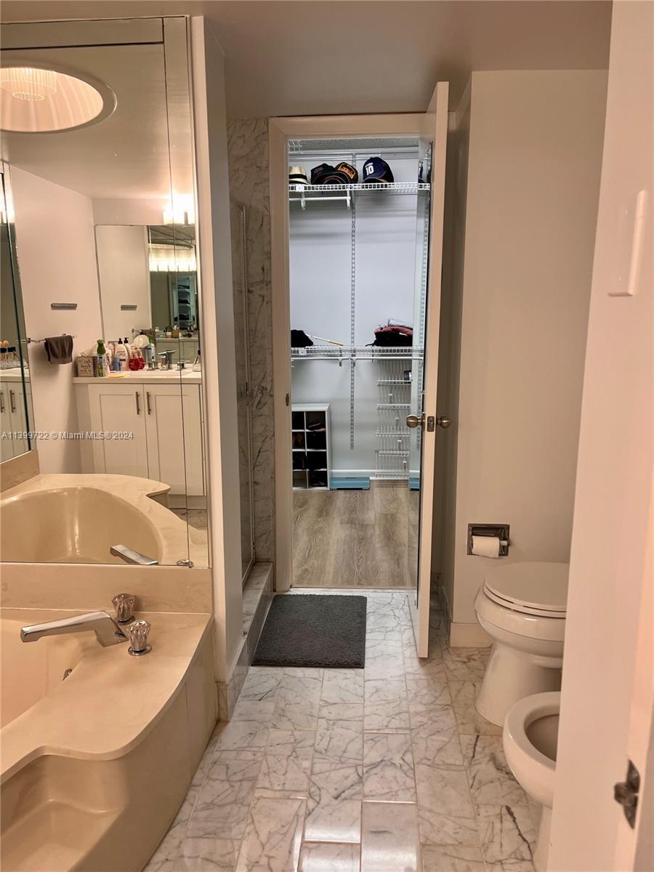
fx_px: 655
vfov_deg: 67.3
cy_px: 436
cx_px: 327
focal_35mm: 26
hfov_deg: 53.1
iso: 64
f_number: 1.6
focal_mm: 5.1
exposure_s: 1/60
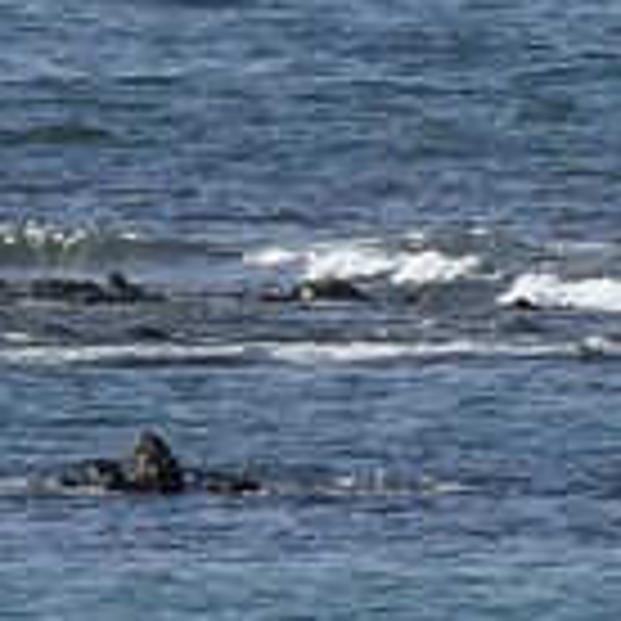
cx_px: 2907
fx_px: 40025
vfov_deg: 0.9
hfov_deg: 0.9
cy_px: 698
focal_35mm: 1972
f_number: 14
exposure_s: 1/320
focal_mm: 200
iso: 200
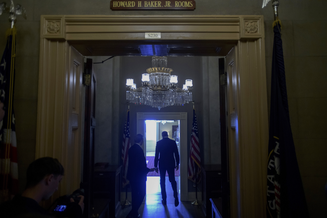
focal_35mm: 24
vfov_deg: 53.1
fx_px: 218
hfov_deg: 73.7
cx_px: 164
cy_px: 109
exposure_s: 1/500
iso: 3200
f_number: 2.8
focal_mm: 24
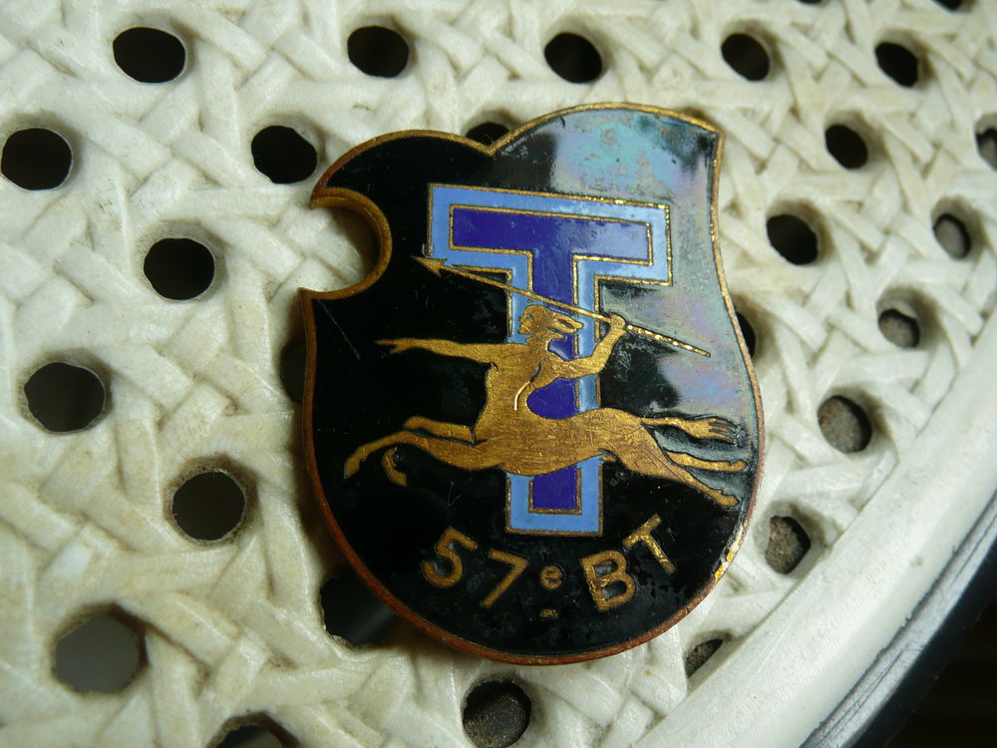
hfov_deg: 46.8
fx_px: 1152
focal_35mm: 40
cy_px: 374
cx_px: 498
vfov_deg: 36.0
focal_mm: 6.5
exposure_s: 1/60
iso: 100
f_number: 3.9
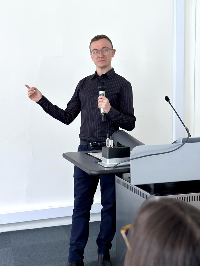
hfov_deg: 30.3
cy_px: 133
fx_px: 370
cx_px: 100
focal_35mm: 48
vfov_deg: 39.7
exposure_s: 1/60
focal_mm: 6.86
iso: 250
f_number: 1.78
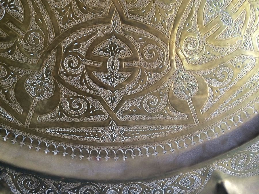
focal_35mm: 30
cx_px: 130
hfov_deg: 60.0
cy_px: 97
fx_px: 224
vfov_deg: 46.8
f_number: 2.2
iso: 125
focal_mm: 4.12
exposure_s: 1/30
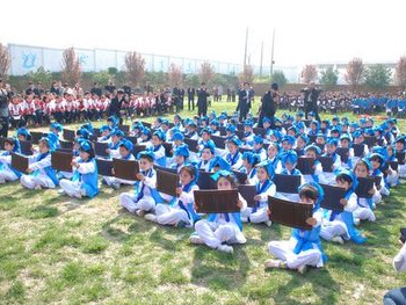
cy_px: 154
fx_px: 387
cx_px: 209
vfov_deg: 43.0
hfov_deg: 55.3
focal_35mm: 33
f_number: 7.1
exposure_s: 1/200
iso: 100
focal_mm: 20
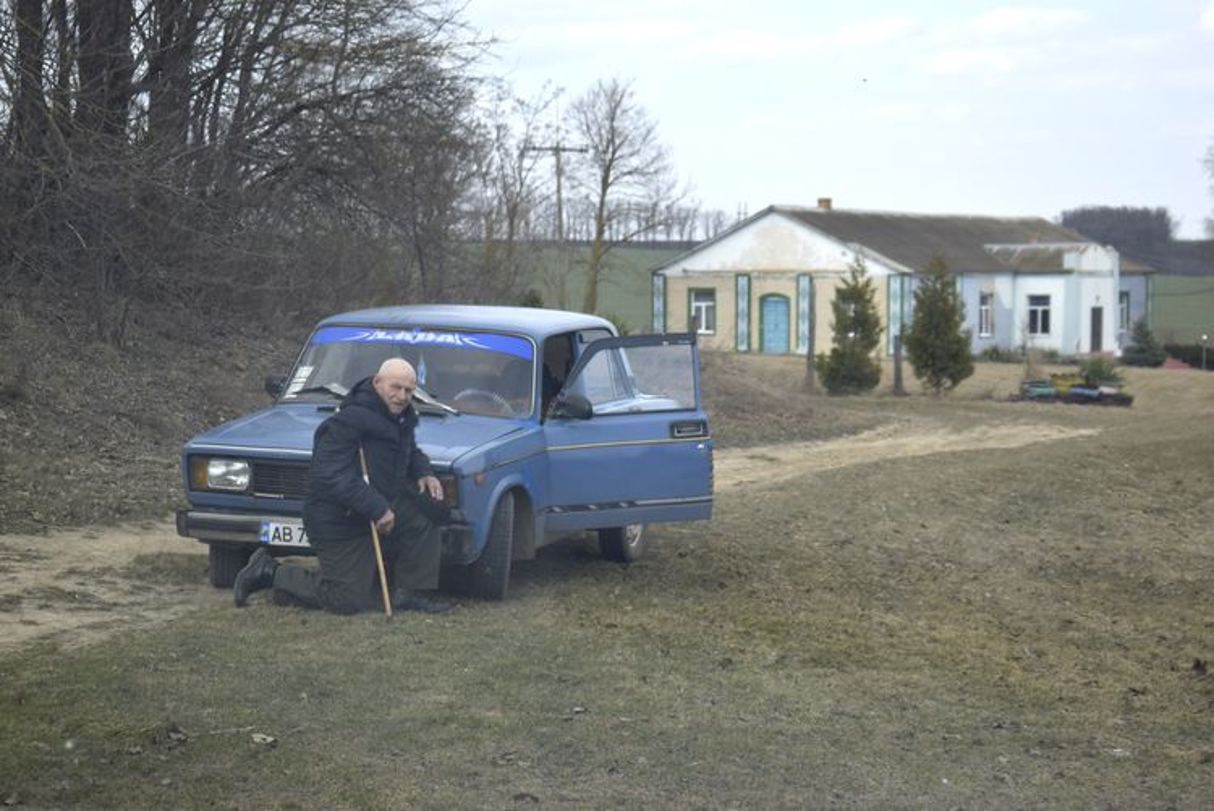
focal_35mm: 82
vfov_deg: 16.6
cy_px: 406
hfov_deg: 24.6
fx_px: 2784
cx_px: 607
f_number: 5.6
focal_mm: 55
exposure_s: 1/800
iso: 400
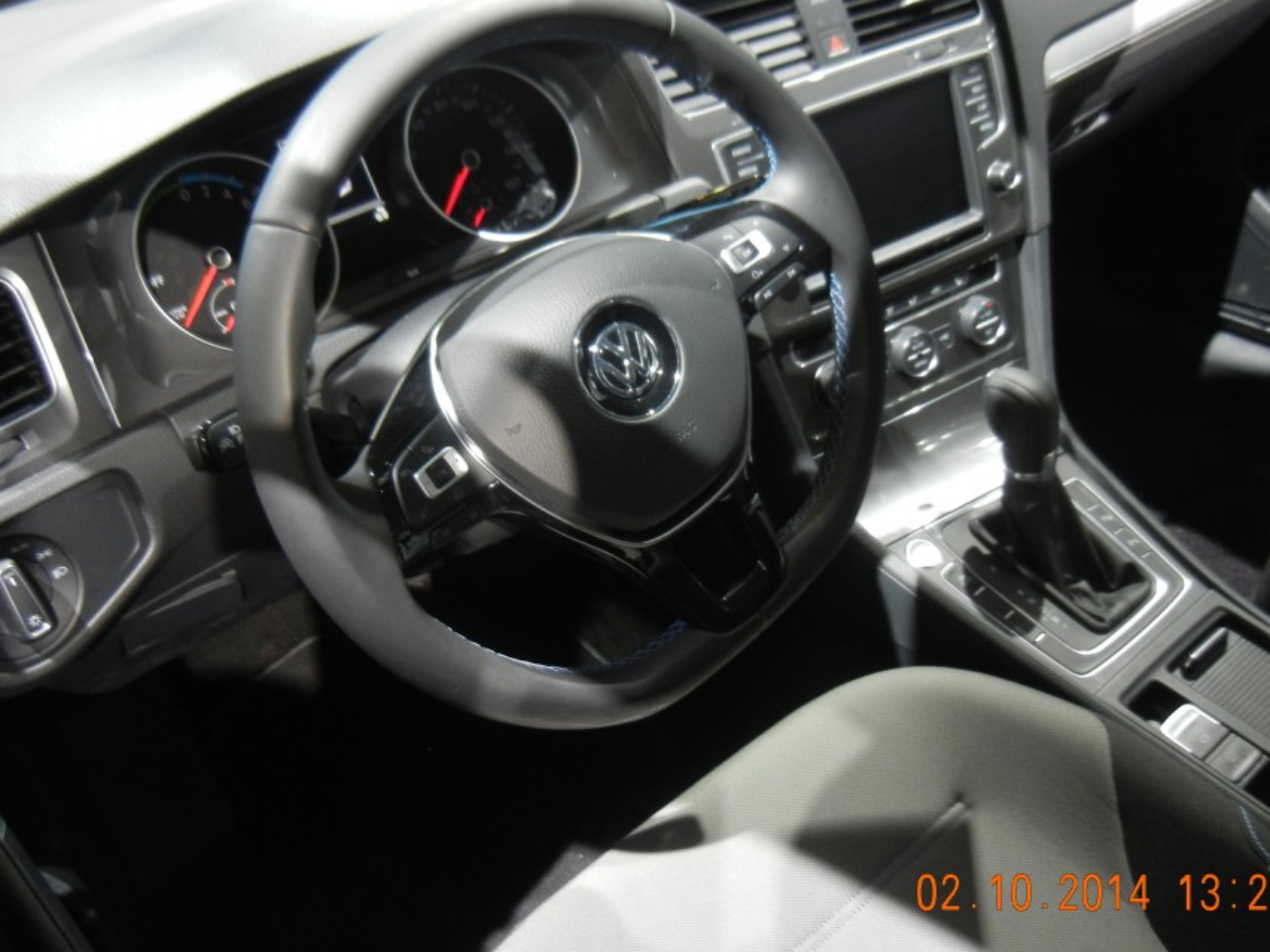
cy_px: 440
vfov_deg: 39.6
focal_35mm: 36
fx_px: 1321
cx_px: 622
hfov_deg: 51.3
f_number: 3.5
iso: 400
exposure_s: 1/29.7
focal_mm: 5.4
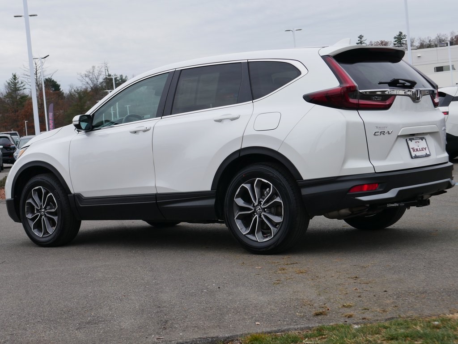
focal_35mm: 66
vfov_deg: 22.3
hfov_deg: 29.4
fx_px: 874
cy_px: 172
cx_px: 229
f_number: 6.3
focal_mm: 33
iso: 200
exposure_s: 1/160
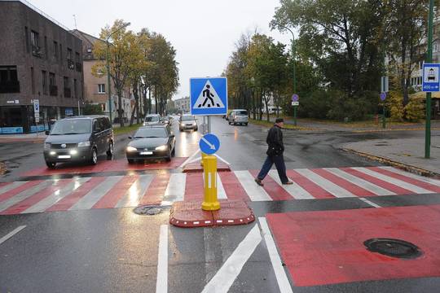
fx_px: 367
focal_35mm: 30
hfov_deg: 61.9
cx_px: 220
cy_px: 146
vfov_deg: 43.6
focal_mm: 20
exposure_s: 1/60
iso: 400
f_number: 4.5
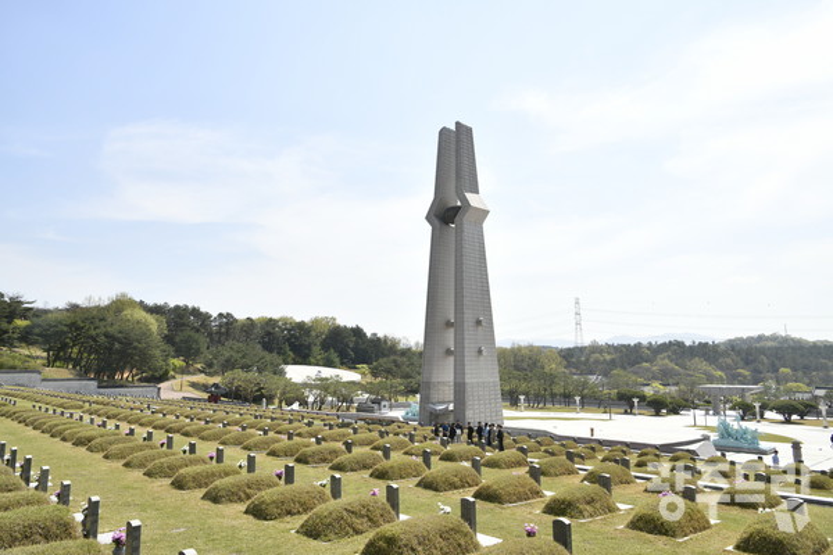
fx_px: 555
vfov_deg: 53.1
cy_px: 278
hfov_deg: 73.7
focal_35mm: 24
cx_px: 416
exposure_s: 1/100
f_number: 13
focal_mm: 24
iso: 100
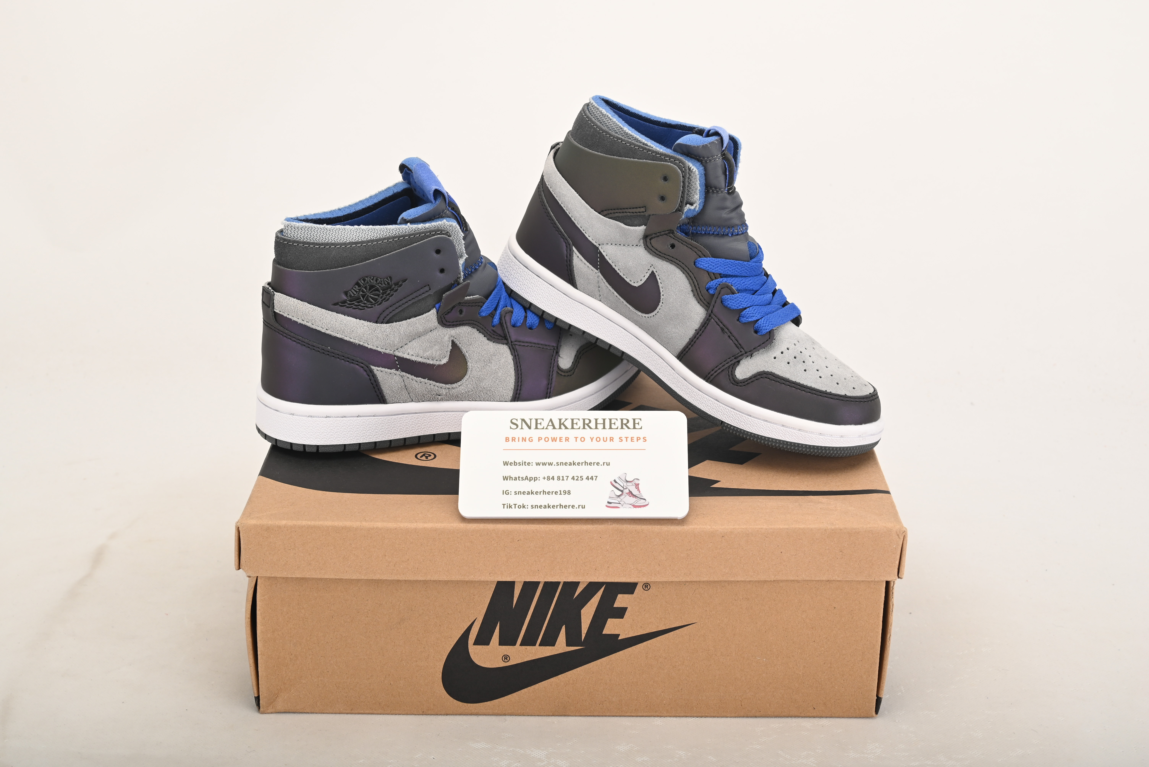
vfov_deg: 27.0
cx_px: 574
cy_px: 384
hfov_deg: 39.6
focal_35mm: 50
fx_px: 1596
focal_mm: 50
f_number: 11
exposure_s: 1/200
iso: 100
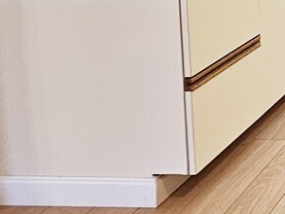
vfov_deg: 18.8
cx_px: 586
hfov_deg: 17.8
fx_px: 585
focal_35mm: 71
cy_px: -88
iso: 80
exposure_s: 1/60
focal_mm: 2.2
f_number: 2.2
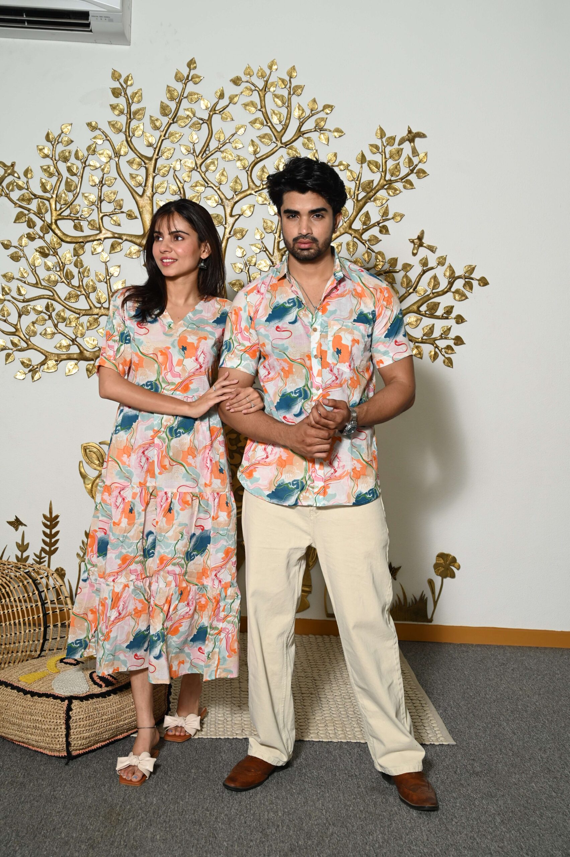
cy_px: 428
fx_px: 999
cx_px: 285
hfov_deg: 31.8
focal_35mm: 42
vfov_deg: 46.4
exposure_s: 1/160
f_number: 4.5
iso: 400
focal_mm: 42
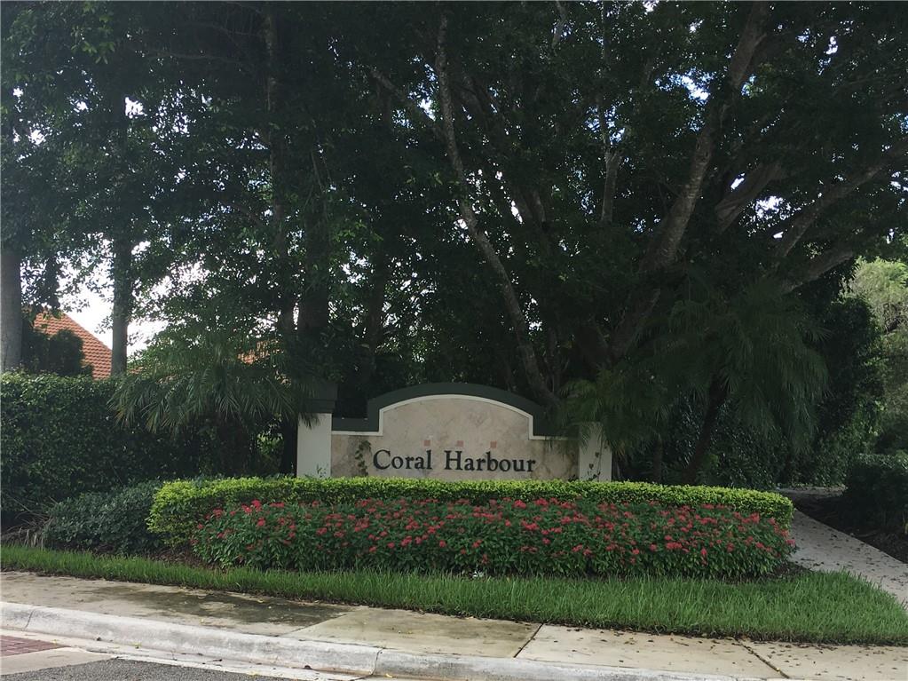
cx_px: 454
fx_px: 761
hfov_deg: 61.7
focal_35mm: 29
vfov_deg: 48.2
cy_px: 340
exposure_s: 1/333
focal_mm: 4.15
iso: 25
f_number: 2.2
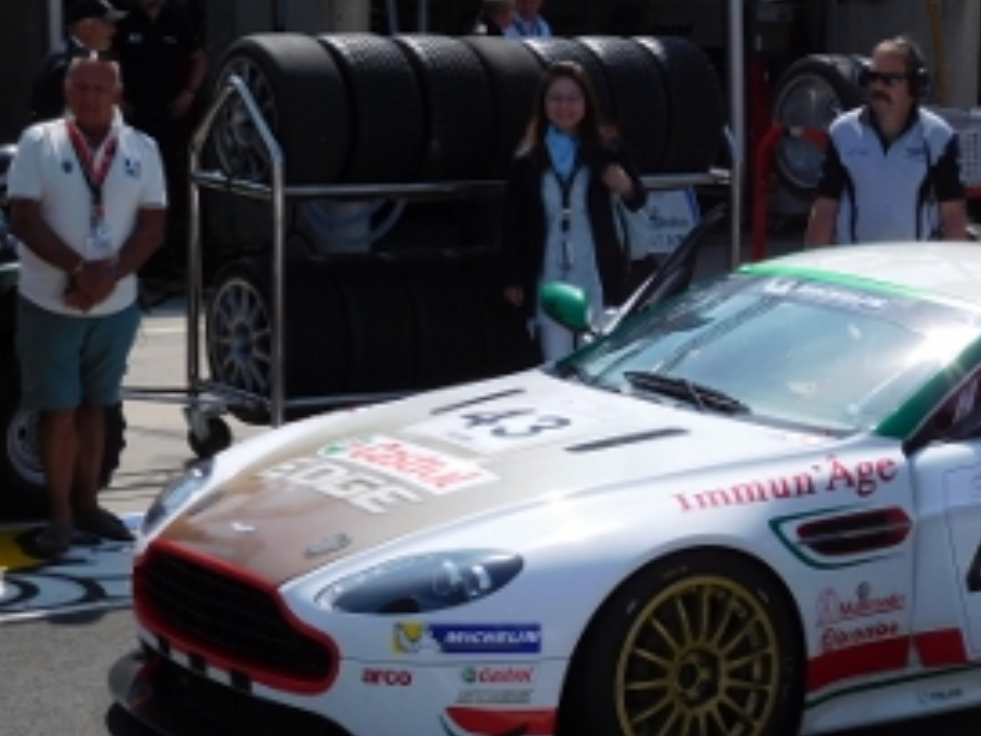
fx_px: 2862
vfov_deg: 14.6
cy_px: 316
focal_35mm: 101
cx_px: 790
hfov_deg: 19.2
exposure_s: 1/1250
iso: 125
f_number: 4.2
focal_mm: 9.8
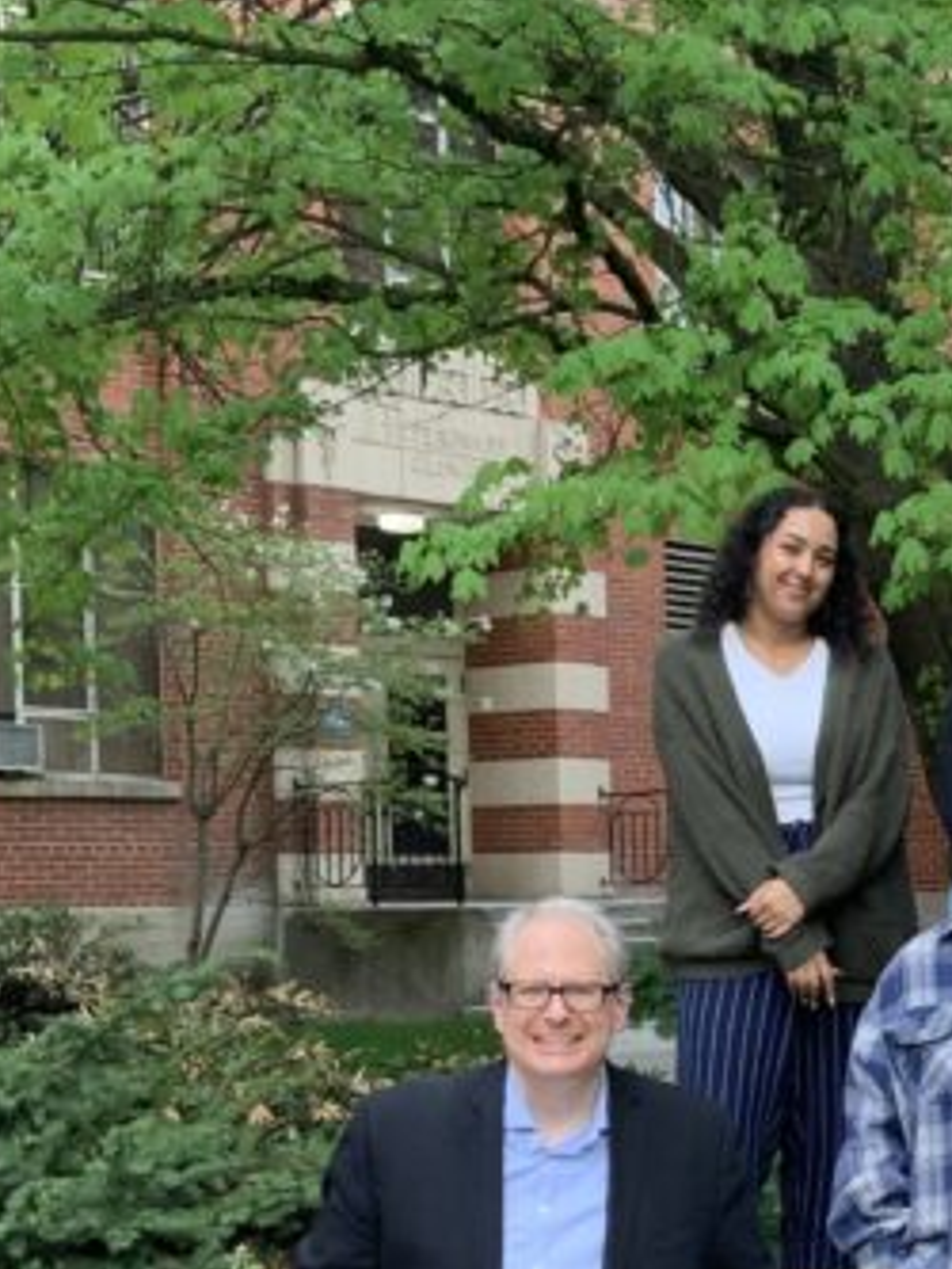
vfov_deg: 27.7
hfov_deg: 20.0
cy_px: 972
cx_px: 1158
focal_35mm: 69
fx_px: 2529
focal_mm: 3
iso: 40
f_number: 1.8
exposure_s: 1/60
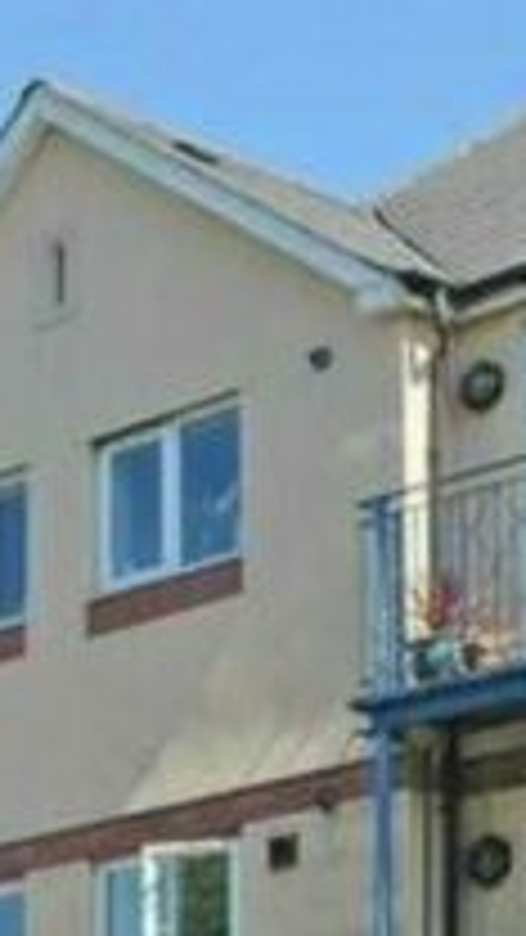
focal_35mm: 127
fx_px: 3149
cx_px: -166
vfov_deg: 16.7
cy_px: 774
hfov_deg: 9.4
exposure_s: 1/125
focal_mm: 24
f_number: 11
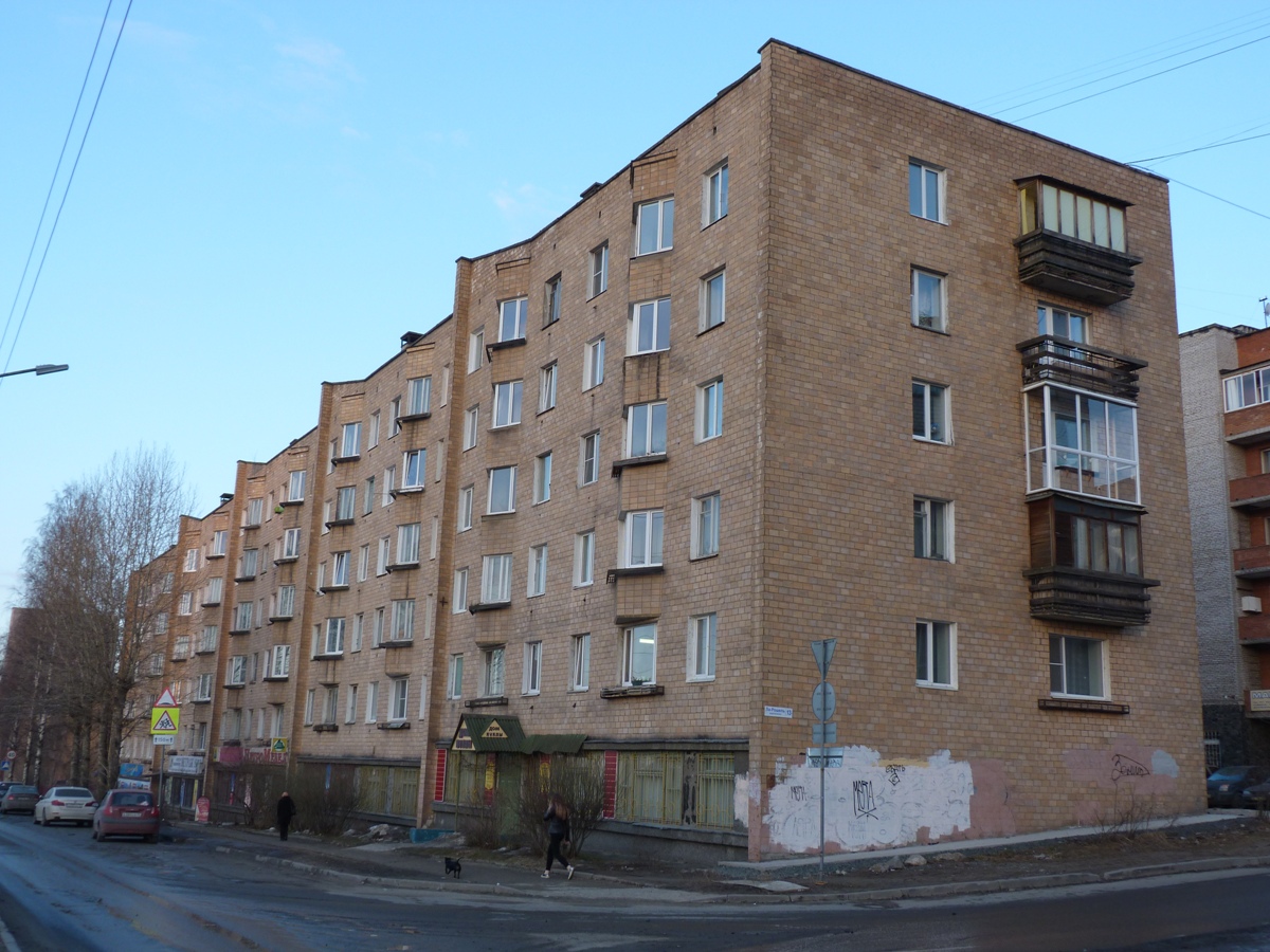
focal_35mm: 34
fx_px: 1247
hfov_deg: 54.0
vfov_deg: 41.8
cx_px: 635
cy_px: 476
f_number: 3
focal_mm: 6.2
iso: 80
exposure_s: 1/80
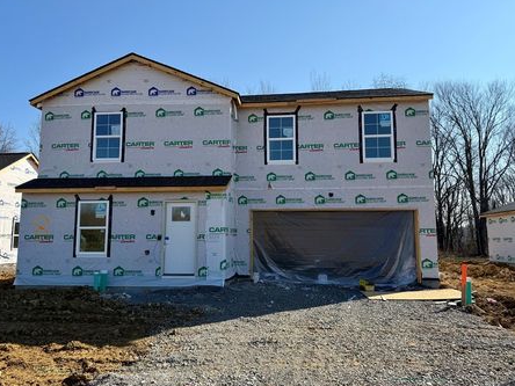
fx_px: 402
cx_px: 241
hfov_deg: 65.3
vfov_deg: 51.3
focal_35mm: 27
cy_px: 187
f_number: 1.78
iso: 80
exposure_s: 1/3953
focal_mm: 6.76
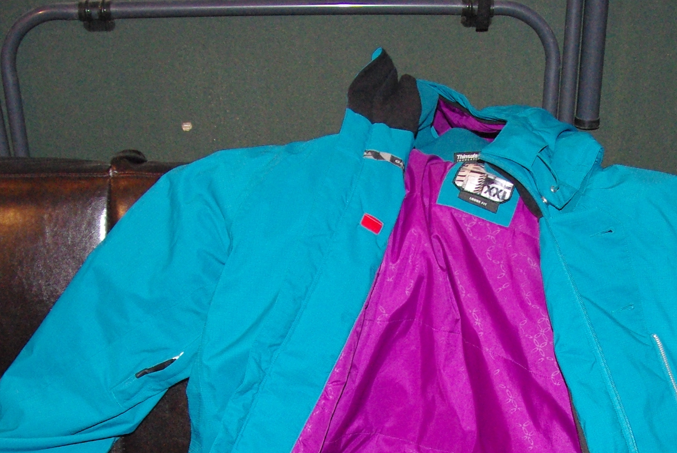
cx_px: 459
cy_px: 446
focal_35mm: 58
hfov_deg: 34.1
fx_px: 1092
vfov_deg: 22.6
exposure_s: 1/30
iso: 1600
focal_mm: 18
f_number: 4
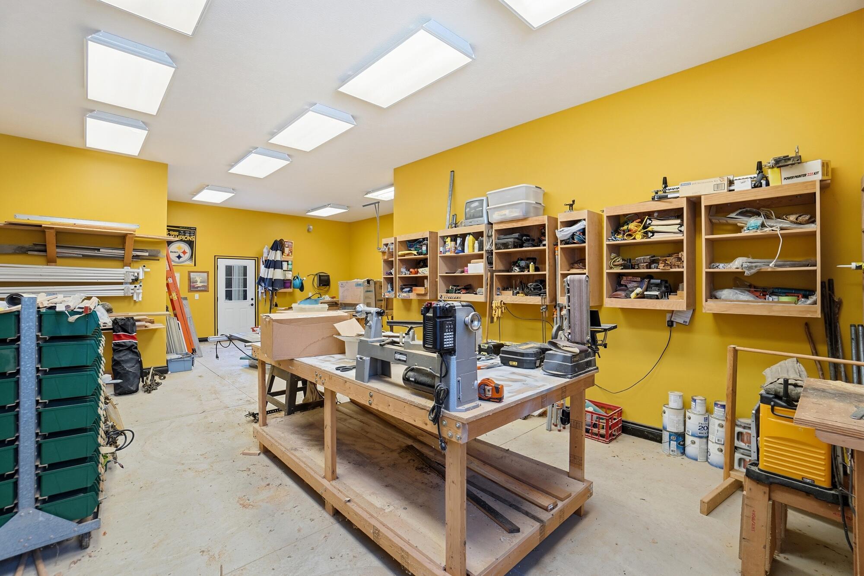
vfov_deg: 77.3
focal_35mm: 15
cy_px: 288
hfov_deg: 100.4
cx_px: 432
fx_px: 360
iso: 100
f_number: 4
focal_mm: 10
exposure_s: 1/800
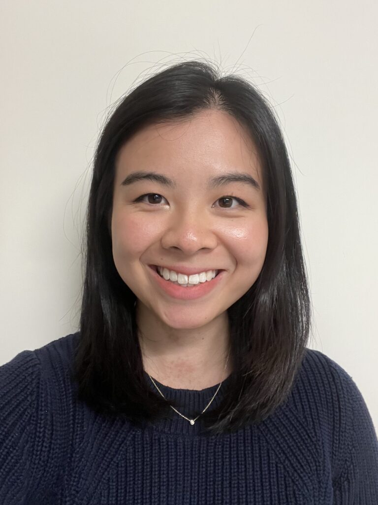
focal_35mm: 30
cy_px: 252
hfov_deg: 46.8
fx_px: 437
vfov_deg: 60.0
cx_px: 189
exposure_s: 1/40
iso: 320
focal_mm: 2.71
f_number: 2.2
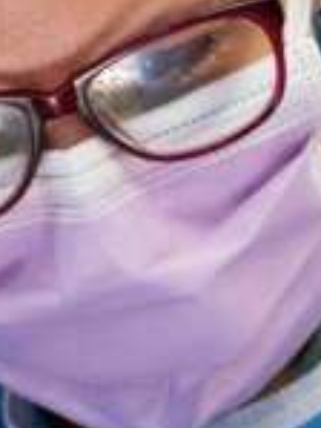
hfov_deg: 2.2
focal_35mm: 676
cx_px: 89
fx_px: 8346
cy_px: 487
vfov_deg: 2.9
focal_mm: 105
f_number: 4
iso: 1600
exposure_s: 1/200
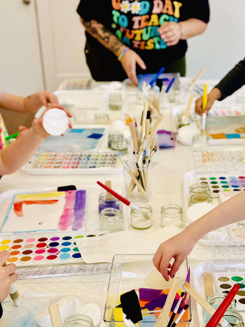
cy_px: 202
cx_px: 151
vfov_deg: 32.1
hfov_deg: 24.4
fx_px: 566
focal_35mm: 60
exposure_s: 1/201
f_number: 1.78
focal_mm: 6.86
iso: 64
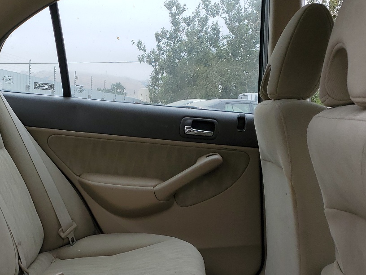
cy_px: 215
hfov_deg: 37.0
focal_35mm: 51
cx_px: 115
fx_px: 539
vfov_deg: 28.0
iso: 50
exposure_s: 1/476
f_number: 1.5
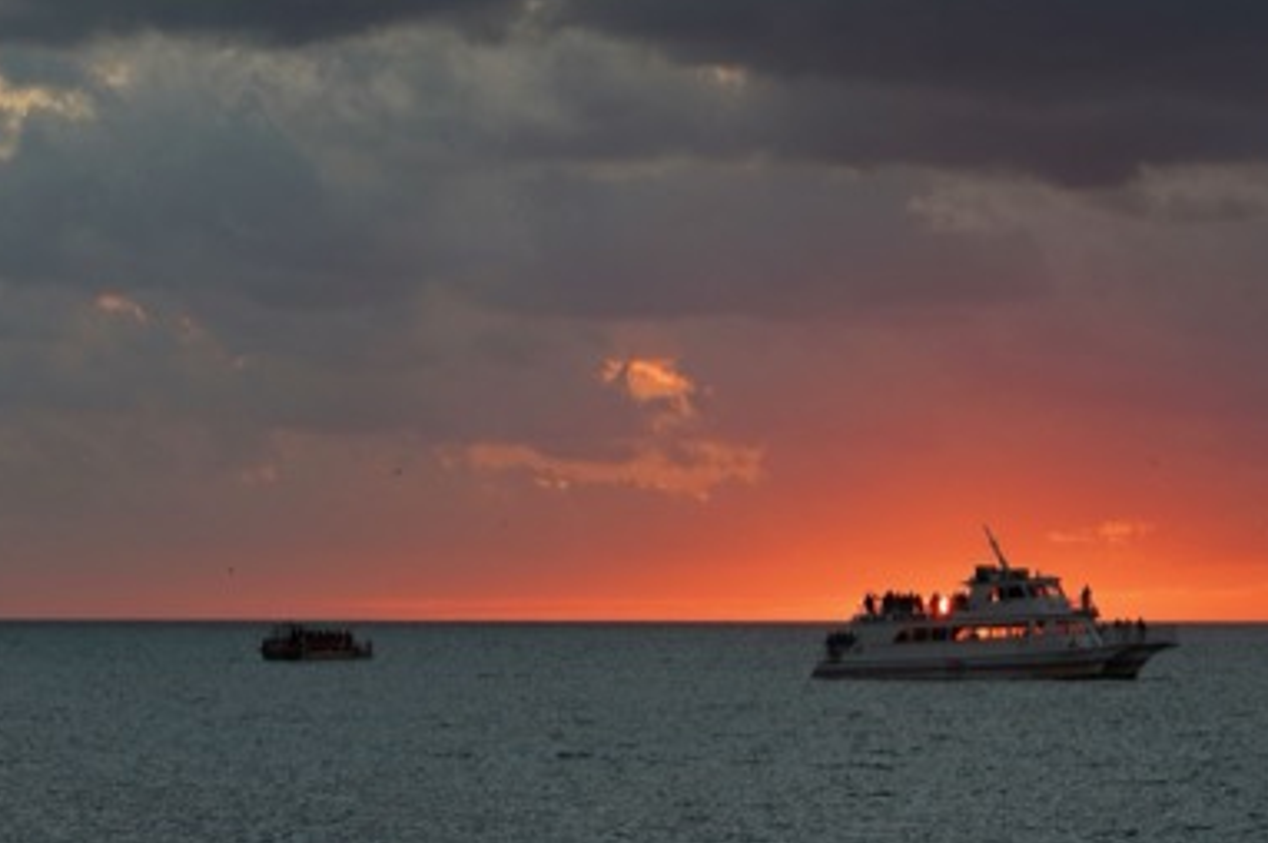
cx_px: 986
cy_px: 284
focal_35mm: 220
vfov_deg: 6.2
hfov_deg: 9.3
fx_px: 7742
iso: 500
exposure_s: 1/250
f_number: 8
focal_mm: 105
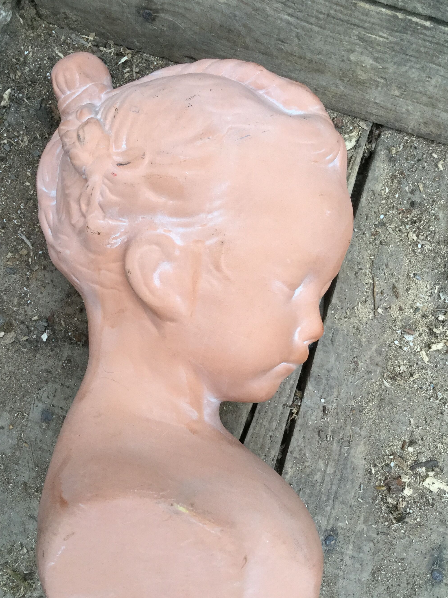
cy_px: 298
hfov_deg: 37.6
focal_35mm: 38
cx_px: 193
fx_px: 656
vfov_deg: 49.0
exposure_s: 1/33
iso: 32
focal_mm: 3.3
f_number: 2.4
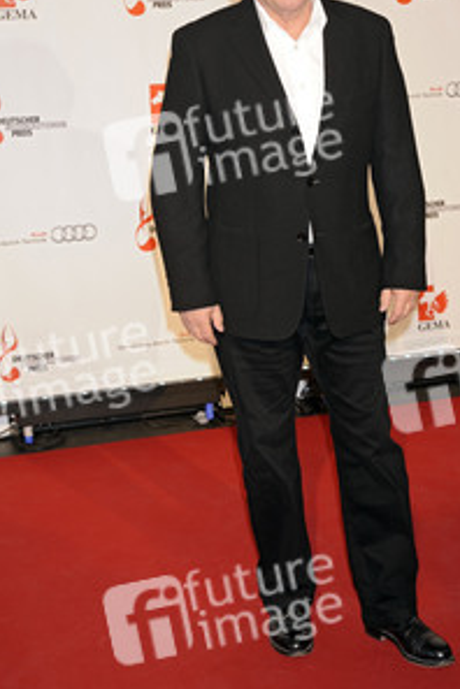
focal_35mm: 74
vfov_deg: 27.3
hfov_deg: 18.4
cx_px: 290
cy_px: 262
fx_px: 1418
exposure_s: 1/160
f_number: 5.6
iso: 640
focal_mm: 55
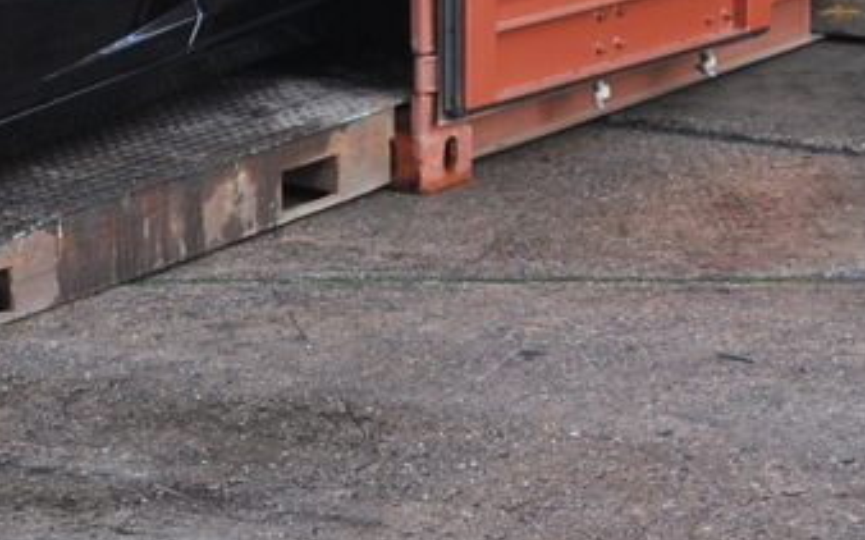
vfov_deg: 8.9
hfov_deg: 14.7
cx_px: 479
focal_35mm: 142
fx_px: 3352
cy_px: -371
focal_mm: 21
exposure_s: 1/30
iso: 400
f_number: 5.6
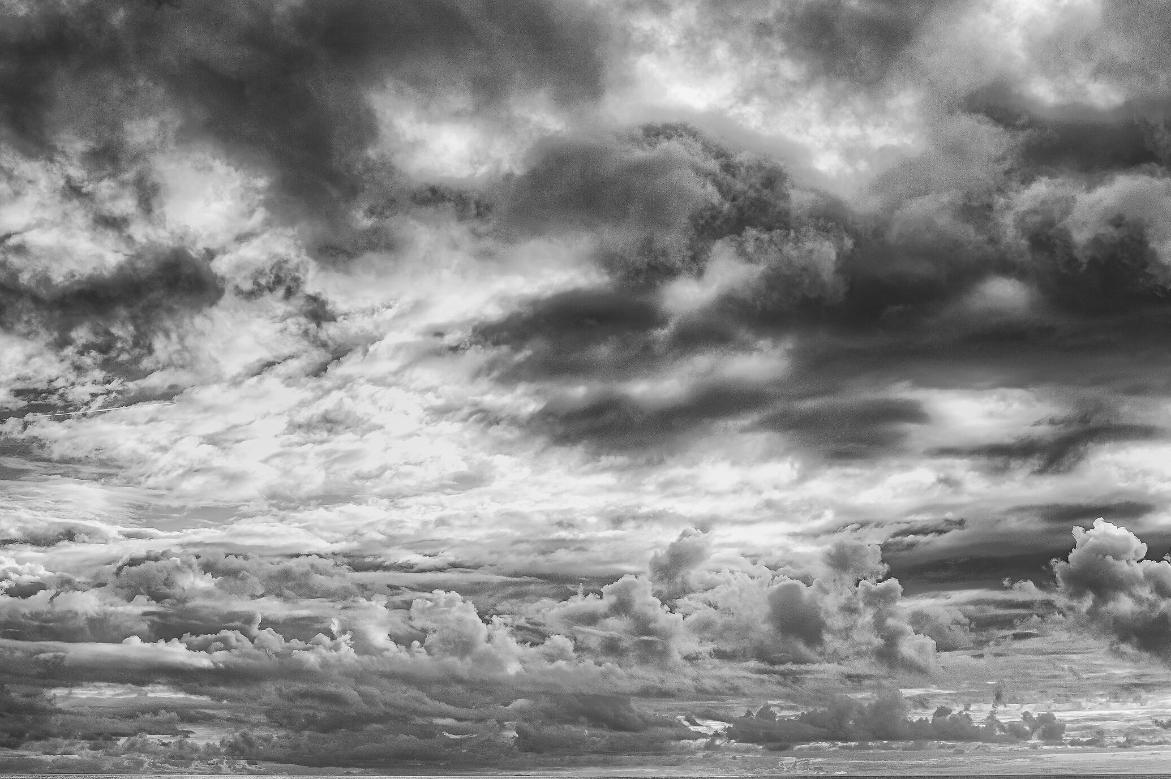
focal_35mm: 58
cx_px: 656
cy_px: 446
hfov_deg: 34.5
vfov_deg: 23.3
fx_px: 1885
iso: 100
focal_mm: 50
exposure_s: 1/250
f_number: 9
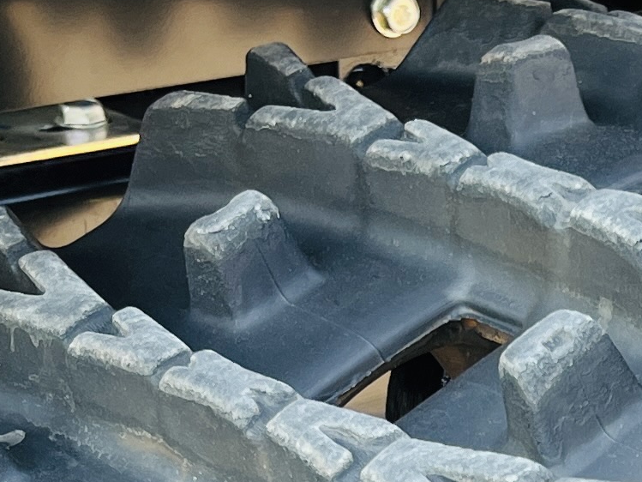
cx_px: 830
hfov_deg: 13.6
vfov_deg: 10.1
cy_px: 836
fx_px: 2597
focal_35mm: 140
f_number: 1.6
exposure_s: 1/122
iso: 40
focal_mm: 5.1
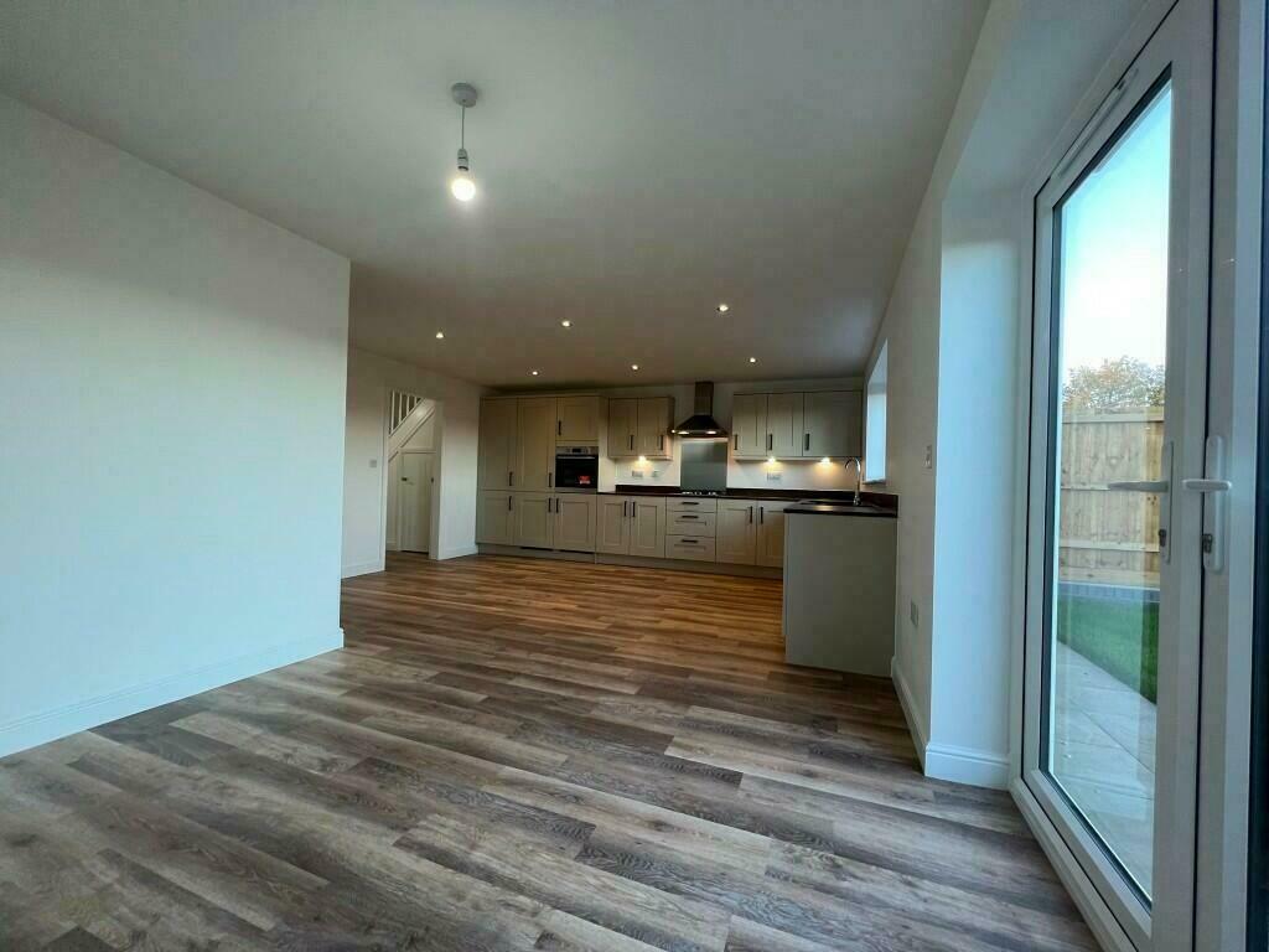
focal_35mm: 13
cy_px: 476
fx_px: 477
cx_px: 634
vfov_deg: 89.9
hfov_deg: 106.2
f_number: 1.8
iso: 160
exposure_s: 1/100
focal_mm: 1.57
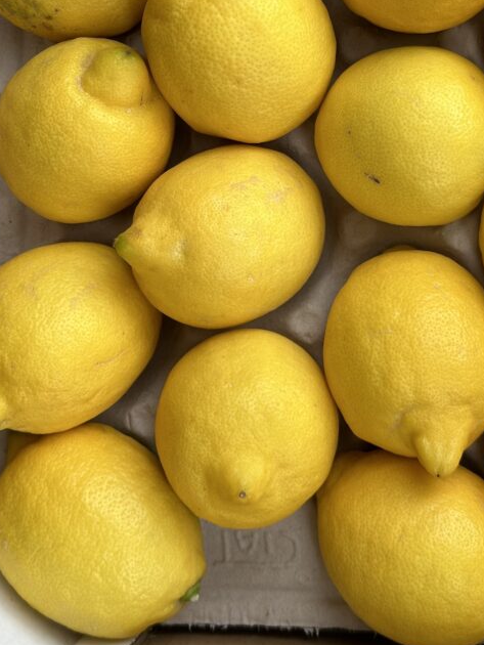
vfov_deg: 24.6
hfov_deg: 18.9
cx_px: 295
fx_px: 1453
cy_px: 125
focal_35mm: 78
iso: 64
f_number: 1.78
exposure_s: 1/980
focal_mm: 6.86
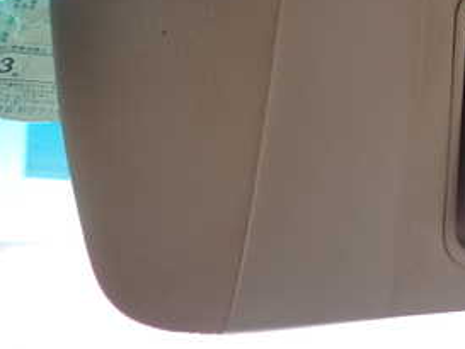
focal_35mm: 55
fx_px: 739
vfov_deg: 25.9
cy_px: 46
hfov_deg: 31.1
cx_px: 509
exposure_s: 1/60
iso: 100
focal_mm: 4.5
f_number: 2
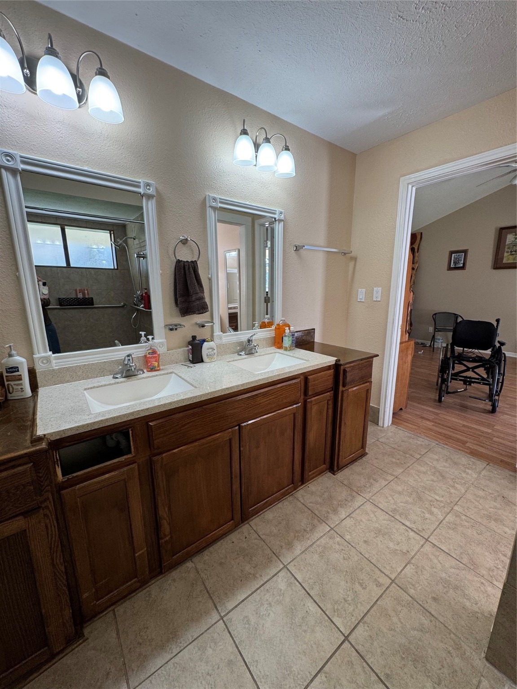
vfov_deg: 102.1
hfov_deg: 85.7
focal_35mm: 14
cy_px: 344
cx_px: 258
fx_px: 279
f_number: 2.2
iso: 125
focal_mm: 2.22
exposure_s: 1/120
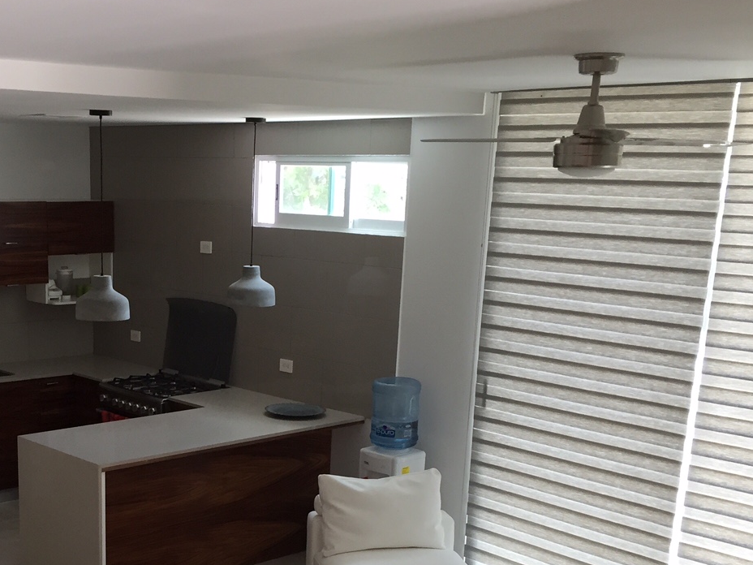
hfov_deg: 36.6
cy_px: 485
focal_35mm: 51
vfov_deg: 27.7
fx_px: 1109
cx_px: 189
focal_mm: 4.15
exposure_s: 1/40
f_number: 2.2
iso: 32
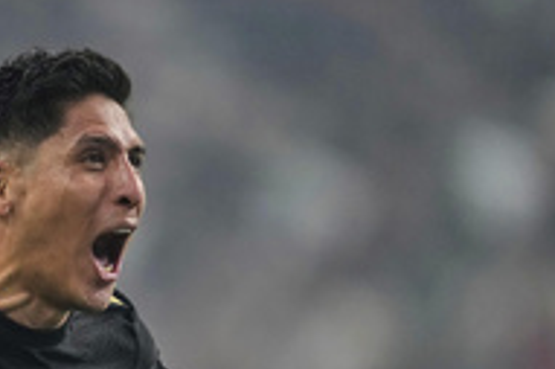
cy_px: 365
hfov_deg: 1.9
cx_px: -35
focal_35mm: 1073
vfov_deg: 1.3
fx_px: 16527
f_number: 2.8
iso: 3200
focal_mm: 400
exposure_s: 1/2000
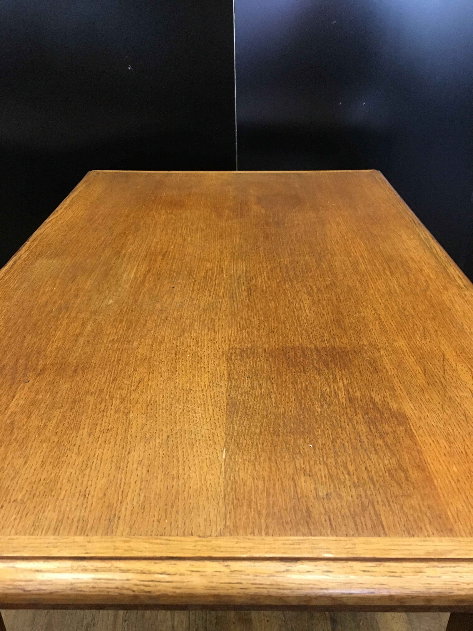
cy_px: 316
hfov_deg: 48.2
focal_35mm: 29
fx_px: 528
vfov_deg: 61.7
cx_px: 236
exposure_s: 1/33
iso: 250
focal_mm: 4.15
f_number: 2.2
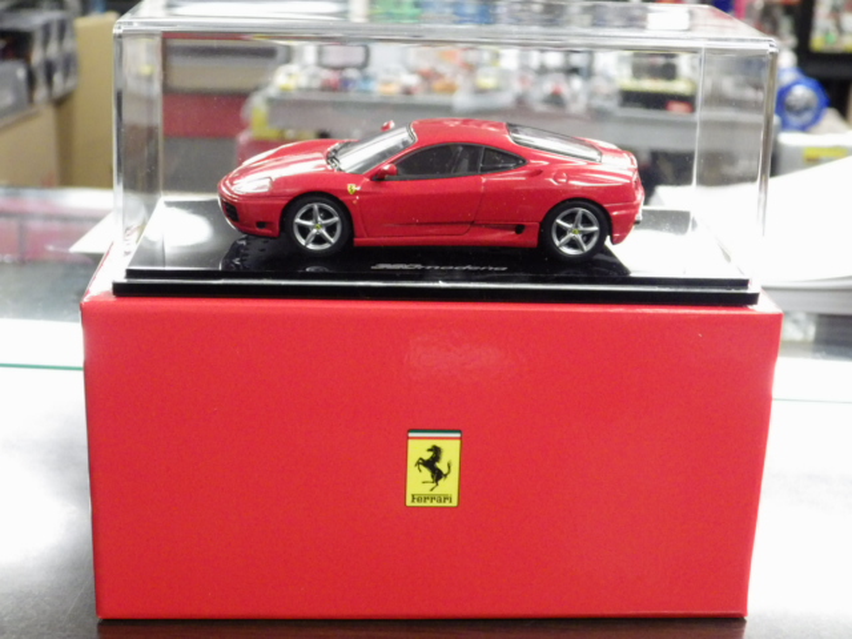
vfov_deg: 24.8
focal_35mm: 59
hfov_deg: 32.7
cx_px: 426
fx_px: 1452
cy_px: 320
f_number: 4
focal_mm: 10.7
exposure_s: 1/25
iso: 800
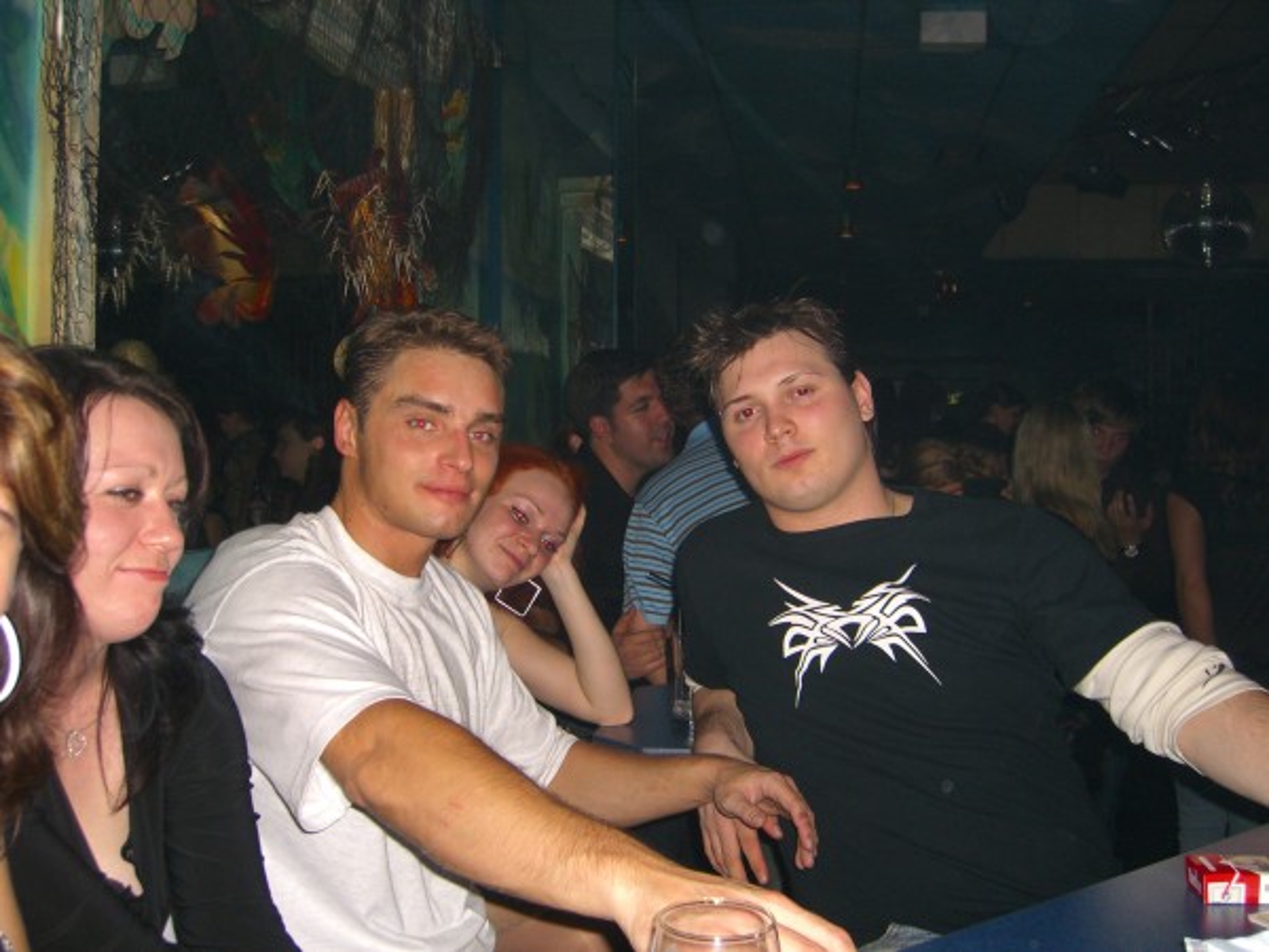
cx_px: 634
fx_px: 1393
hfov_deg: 49.0
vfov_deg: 37.7
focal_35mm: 38
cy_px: 476
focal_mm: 7.9
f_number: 2.8
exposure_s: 1/60
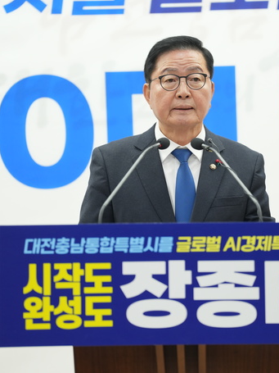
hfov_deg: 5.0
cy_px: 186
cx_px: 180
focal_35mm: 296
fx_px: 3182
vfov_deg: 6.7
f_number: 2.8
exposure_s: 1/320
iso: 640
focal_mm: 200
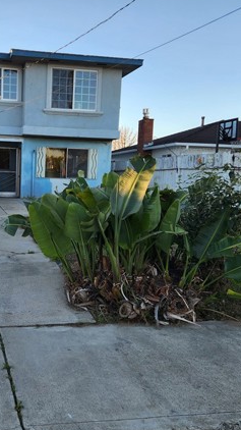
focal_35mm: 38
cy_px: 229
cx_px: 42
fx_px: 432
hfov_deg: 30.3
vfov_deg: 52.8
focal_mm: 5.4
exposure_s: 1/296
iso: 20
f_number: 1.8
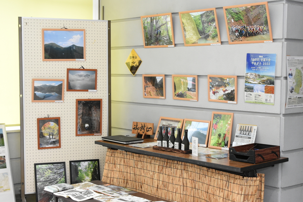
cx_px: 152
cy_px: 101
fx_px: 480
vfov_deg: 23.8
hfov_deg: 35.0
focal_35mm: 57
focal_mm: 38
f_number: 9
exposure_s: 1/200
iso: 2500
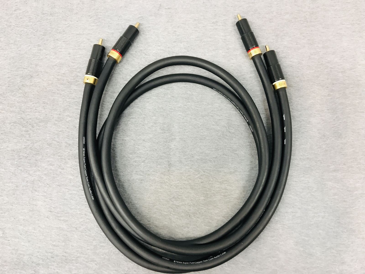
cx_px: 182
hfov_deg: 63.4
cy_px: 137
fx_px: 295
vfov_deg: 49.7
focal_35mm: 28
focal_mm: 3.99
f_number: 1.8
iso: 40
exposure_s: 1/17
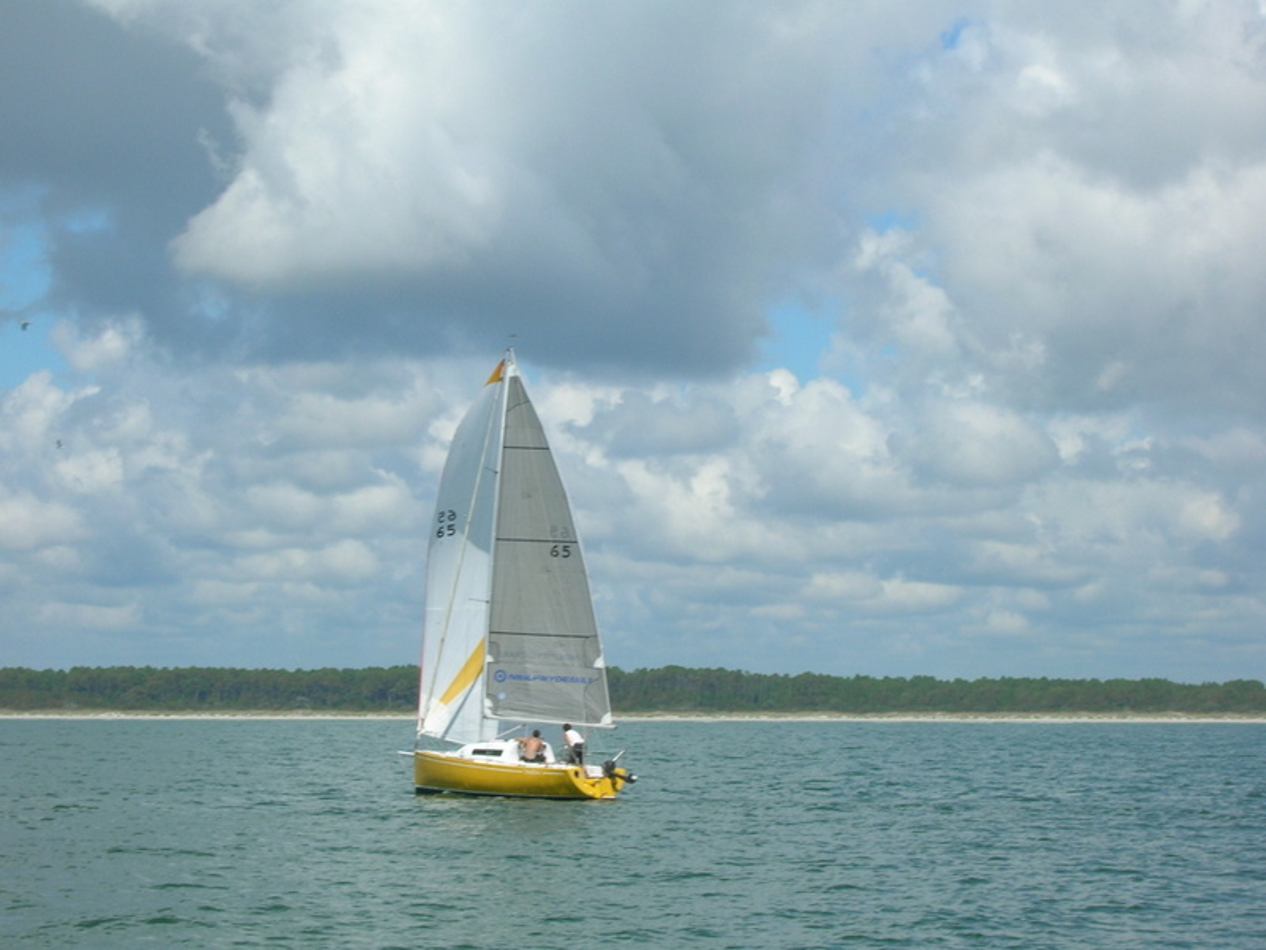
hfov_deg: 19.3
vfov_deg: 14.5
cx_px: 633
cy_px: 475
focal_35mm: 102
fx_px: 3730
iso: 50
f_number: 8.2
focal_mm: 17.1
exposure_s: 1/170
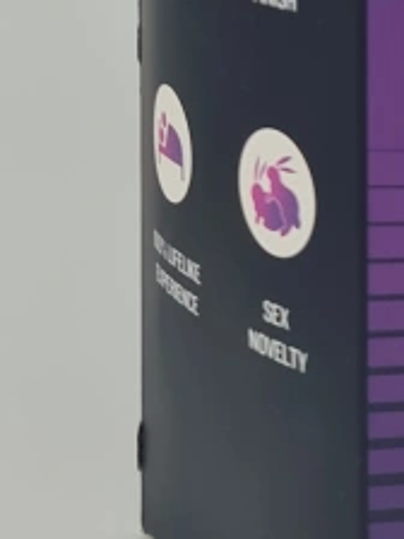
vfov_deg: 13.6
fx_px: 2085
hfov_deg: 10.9
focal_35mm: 134
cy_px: -346
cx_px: 476
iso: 50
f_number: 1.8
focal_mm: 7
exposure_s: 1/357
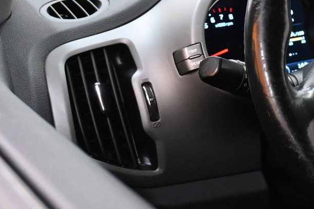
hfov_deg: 19.7
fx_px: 837
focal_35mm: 96
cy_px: 52
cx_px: 397
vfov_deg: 14.2
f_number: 4.5
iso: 4000
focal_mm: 24
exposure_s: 1/80
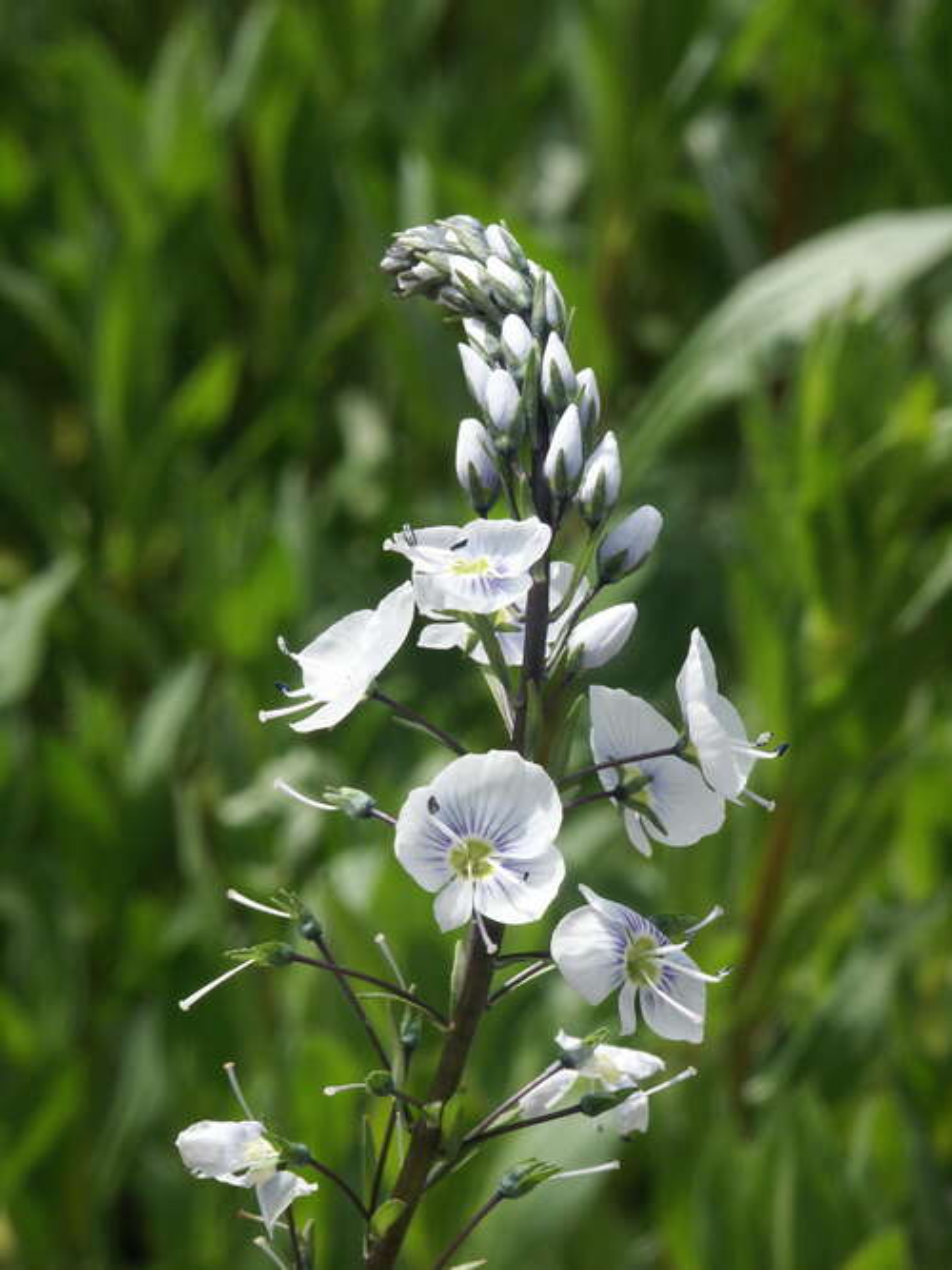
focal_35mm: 200
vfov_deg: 9.9
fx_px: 7336
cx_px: 476
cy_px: 635
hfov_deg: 7.4
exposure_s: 1/250
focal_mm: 50.69
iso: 100
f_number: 9.5
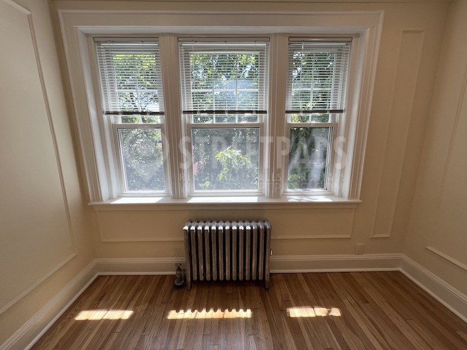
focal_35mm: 13
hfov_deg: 106.2
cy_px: 175
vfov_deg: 89.9
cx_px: 234
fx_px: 175
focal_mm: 1.57
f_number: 1.8
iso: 32
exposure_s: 1/154
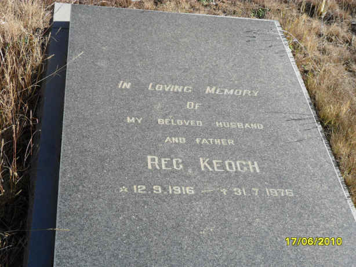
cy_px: 134
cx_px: 178
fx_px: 535
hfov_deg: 36.8
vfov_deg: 28.1
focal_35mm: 52
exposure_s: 1/250
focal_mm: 9.3
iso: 100
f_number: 5
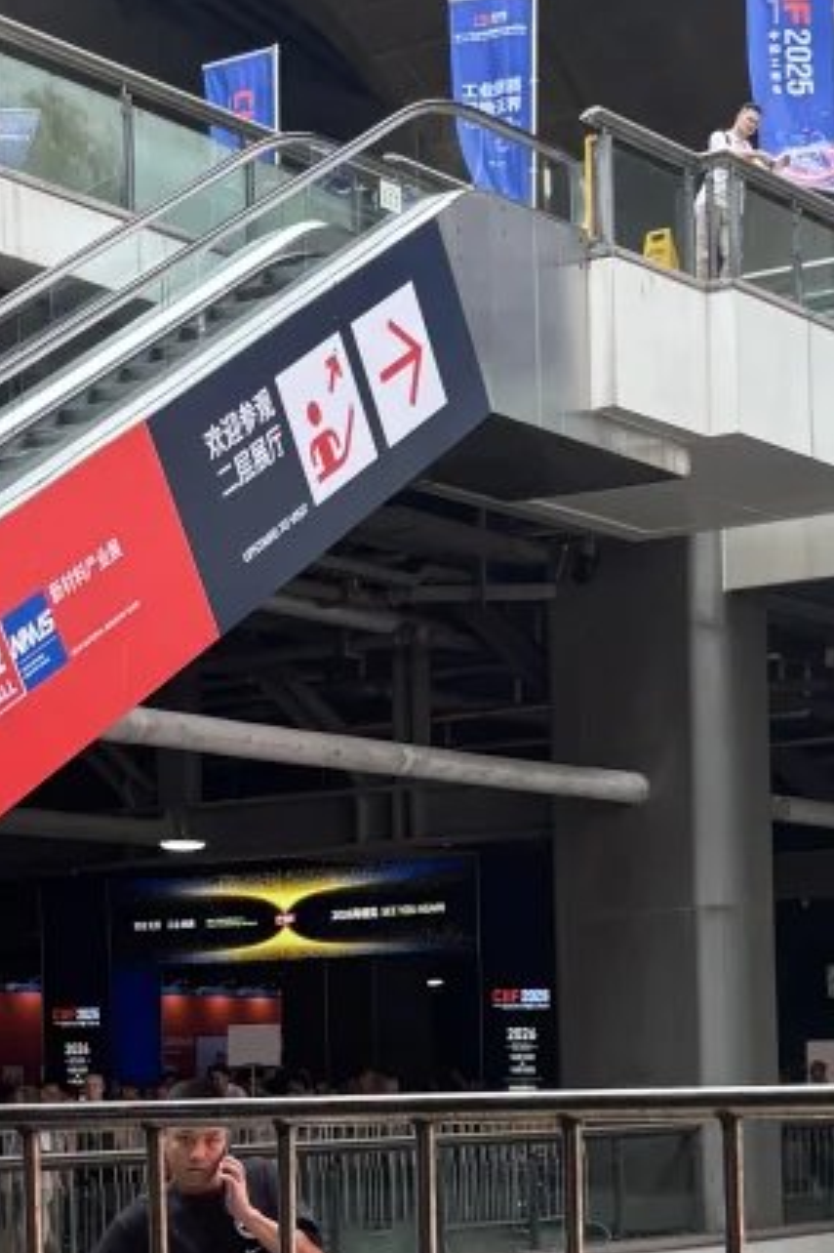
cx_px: 310
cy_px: 1019
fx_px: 3165
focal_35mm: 91
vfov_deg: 22.1
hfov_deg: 15.0
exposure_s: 1/374
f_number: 1.6
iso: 50
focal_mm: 5.96
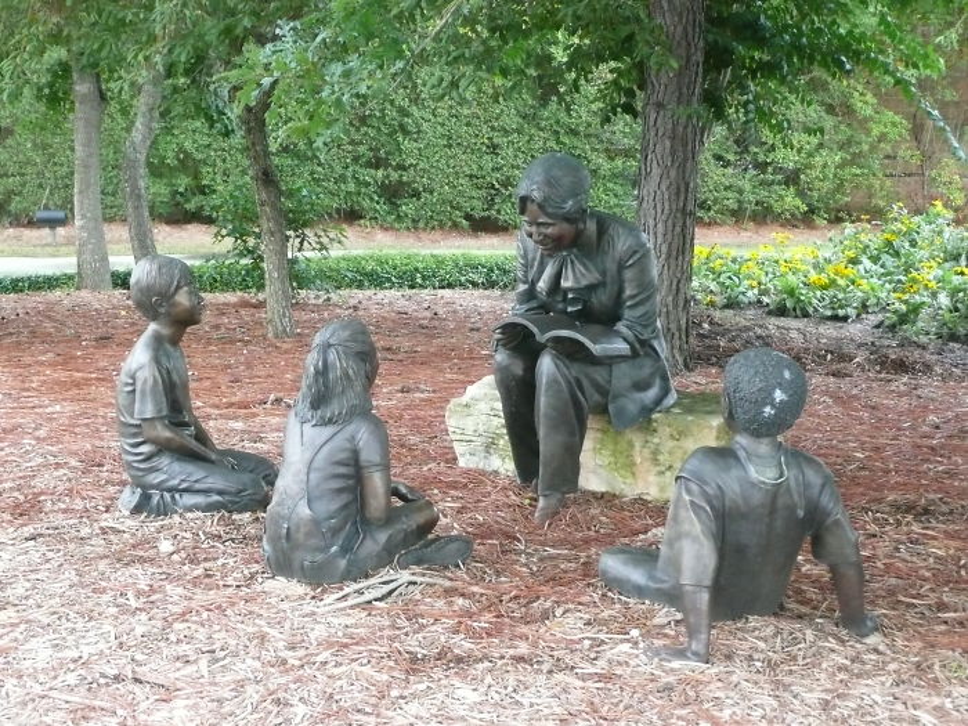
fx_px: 1538
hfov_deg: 34.9
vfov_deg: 26.6
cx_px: 484
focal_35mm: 55
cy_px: 363
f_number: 4.3
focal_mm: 9.1
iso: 400
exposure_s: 1/30
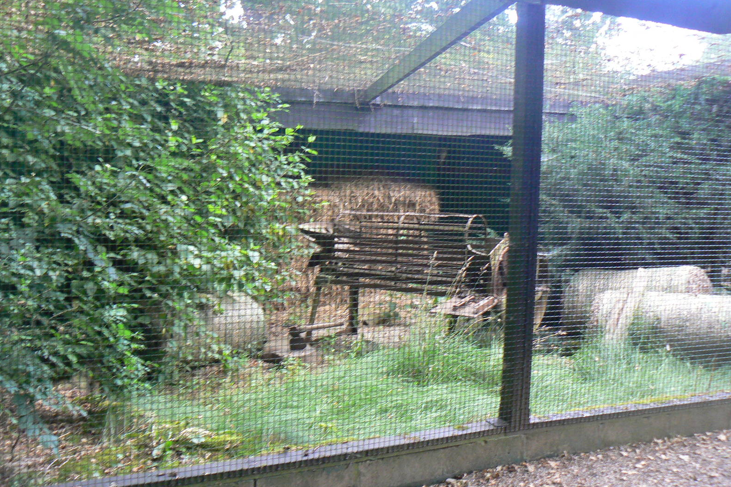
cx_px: 362
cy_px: 227
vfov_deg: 35.0
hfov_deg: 50.7
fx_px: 771
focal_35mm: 38
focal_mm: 6
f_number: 2.8
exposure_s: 1/30
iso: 200
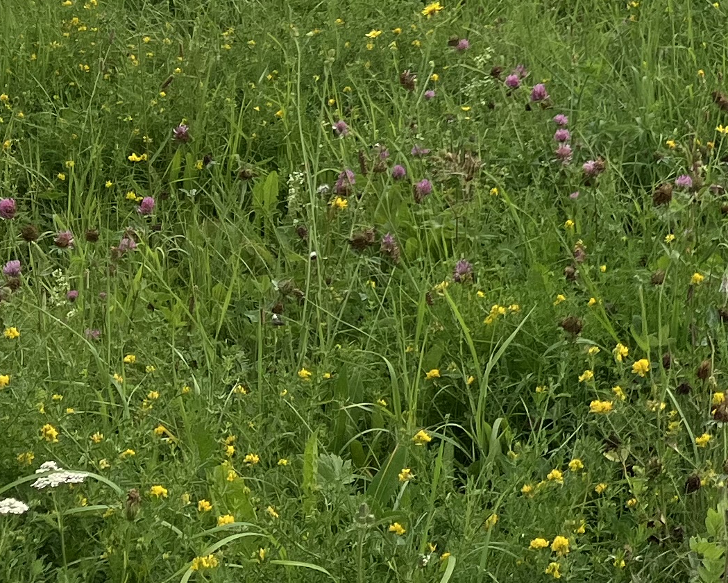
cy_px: -350
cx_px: 811
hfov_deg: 17.6
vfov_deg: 13.6
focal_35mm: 105
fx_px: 2263
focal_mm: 3.99
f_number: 1.8
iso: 32
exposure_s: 1/3040
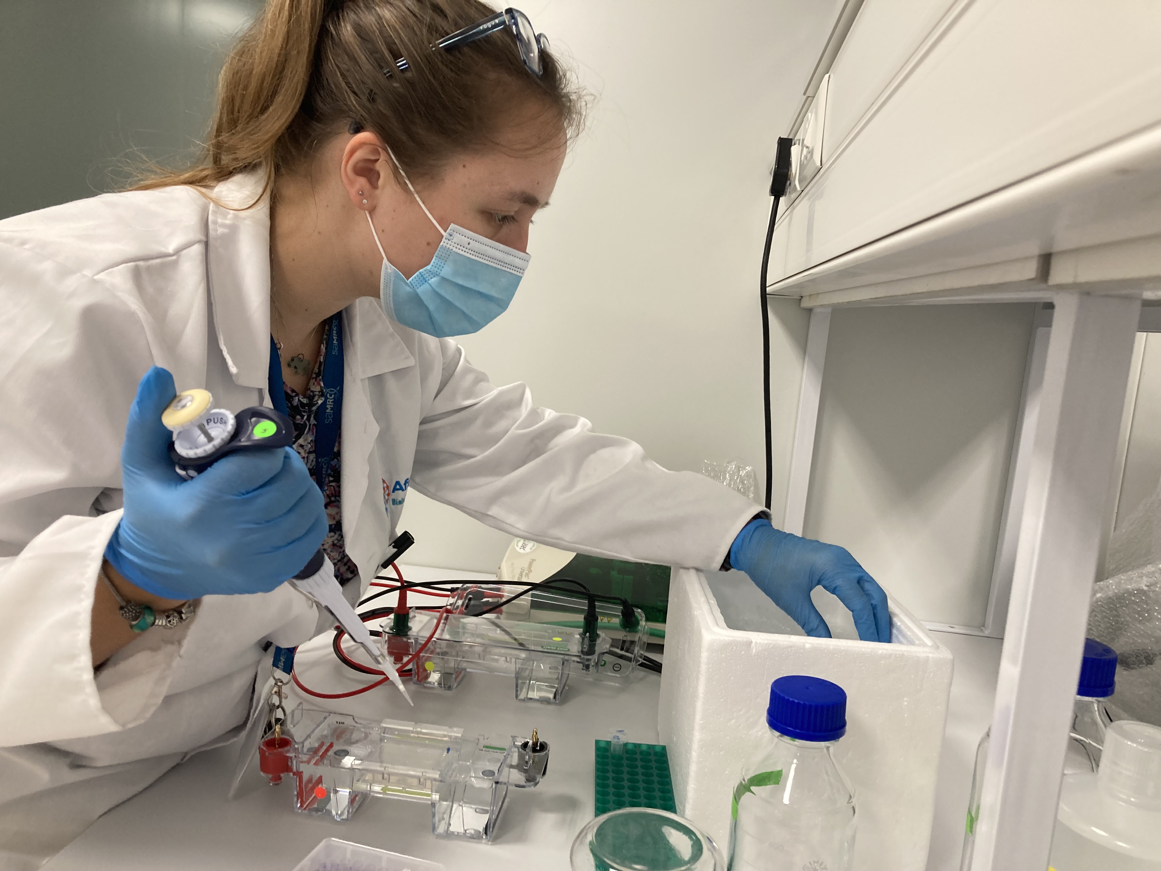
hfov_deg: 63.4
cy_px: 436
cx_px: 580
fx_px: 939
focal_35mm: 28
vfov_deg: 49.7
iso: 80
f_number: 1.8
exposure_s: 1/50
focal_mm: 3.99
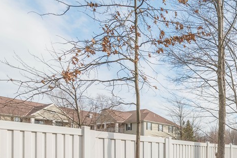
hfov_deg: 52.0
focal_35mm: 33
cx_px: 203
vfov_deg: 36.0
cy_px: 158
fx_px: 217
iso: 100
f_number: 9
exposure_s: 1/400
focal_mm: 14
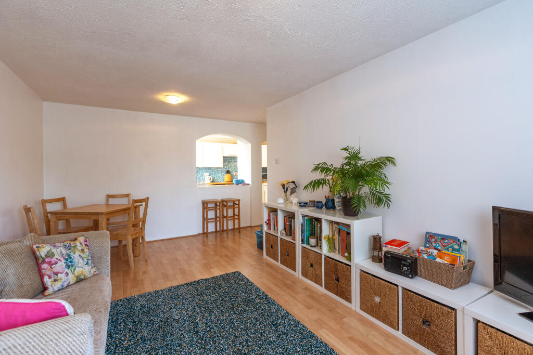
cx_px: 266
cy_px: 178
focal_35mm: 16
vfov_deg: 73.8
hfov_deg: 96.7
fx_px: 237
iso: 320
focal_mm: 16
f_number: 8
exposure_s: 1/6
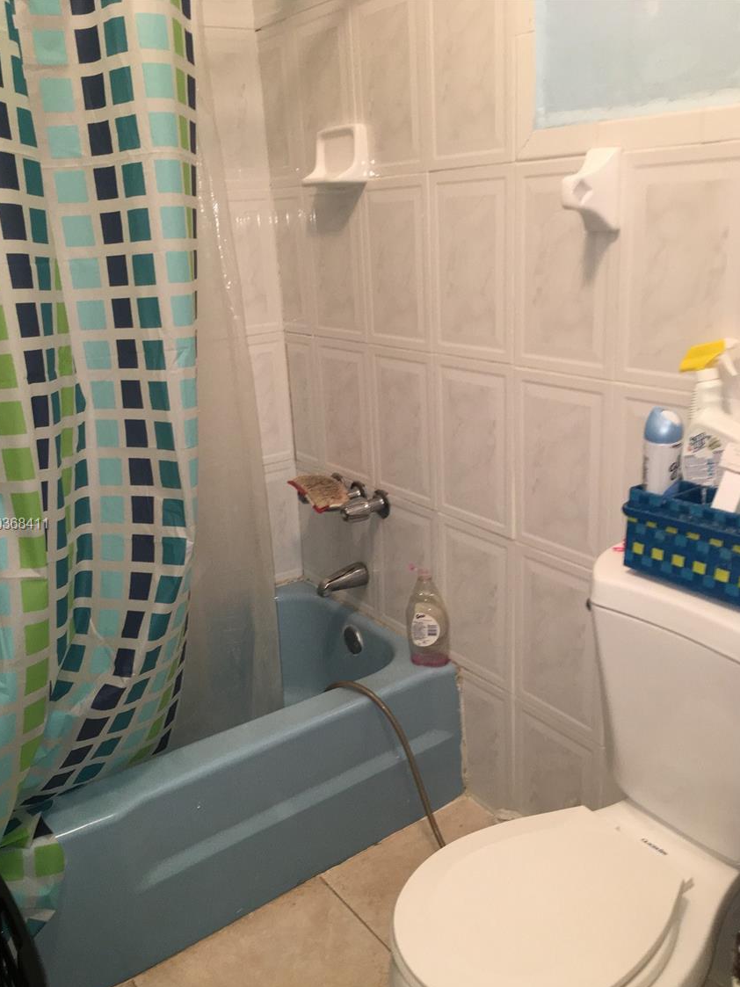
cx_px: 369
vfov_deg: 58.3
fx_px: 884
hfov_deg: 45.4
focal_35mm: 31
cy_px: 526
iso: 100
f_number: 2.2
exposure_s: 1/30
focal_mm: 4.15
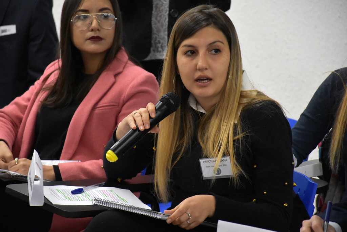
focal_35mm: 210
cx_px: 174
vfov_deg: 6.5
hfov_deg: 9.8
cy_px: 116
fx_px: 2024
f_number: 5.6
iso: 4500
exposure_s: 1/250
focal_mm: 140
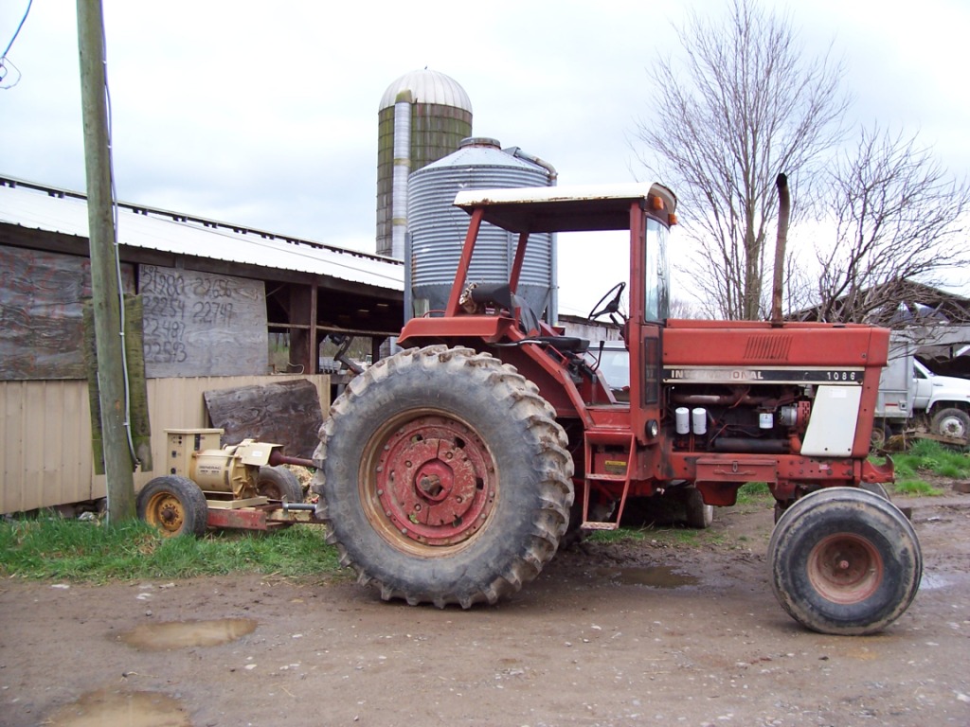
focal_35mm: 34
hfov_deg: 54.0
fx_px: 953
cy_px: 364
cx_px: 485
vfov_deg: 41.8
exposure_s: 1/90
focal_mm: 5.6
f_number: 2.7
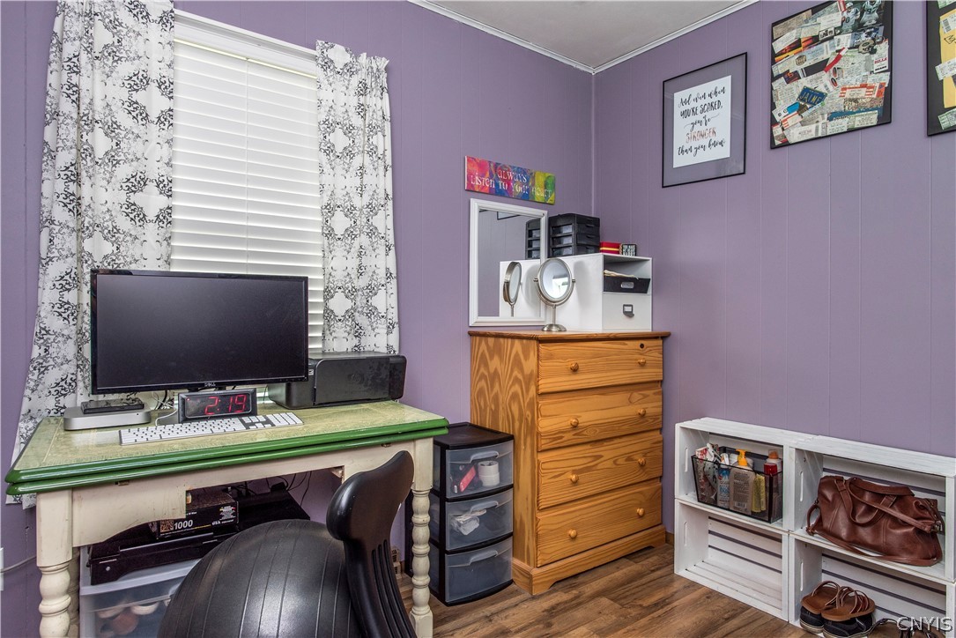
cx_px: 478
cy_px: 319
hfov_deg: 84.0
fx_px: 531
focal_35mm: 20
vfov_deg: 62.0
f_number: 6.3
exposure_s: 1/60
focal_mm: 20
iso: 400
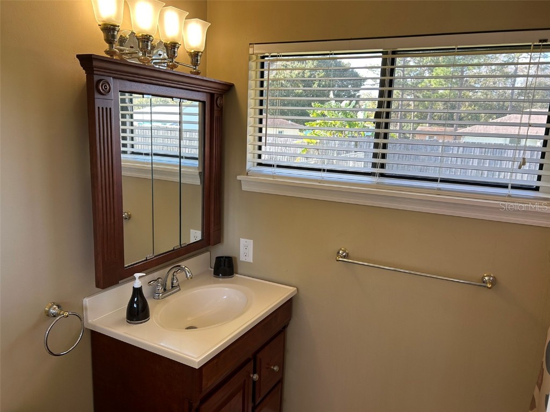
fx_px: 413
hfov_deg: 67.3
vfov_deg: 53.1
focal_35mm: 26
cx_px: 275
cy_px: 206
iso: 32
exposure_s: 1/127
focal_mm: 5.7
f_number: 1.5
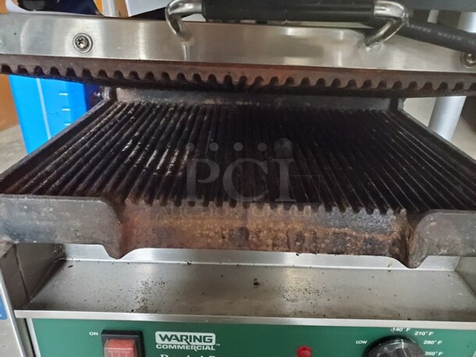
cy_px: 178
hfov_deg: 67.3
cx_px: 238
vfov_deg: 53.1
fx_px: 358
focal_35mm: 26
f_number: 2.4
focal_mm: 4.3
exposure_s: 1/60
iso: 1600
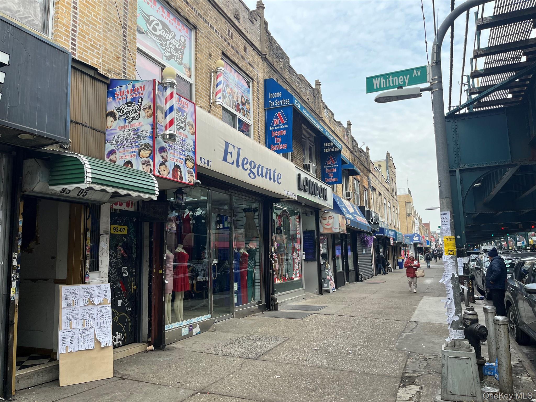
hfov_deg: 67.3
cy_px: 201
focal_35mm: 26
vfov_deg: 53.1
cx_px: 268
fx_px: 403
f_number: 1.6
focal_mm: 5.1
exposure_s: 1/561
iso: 50
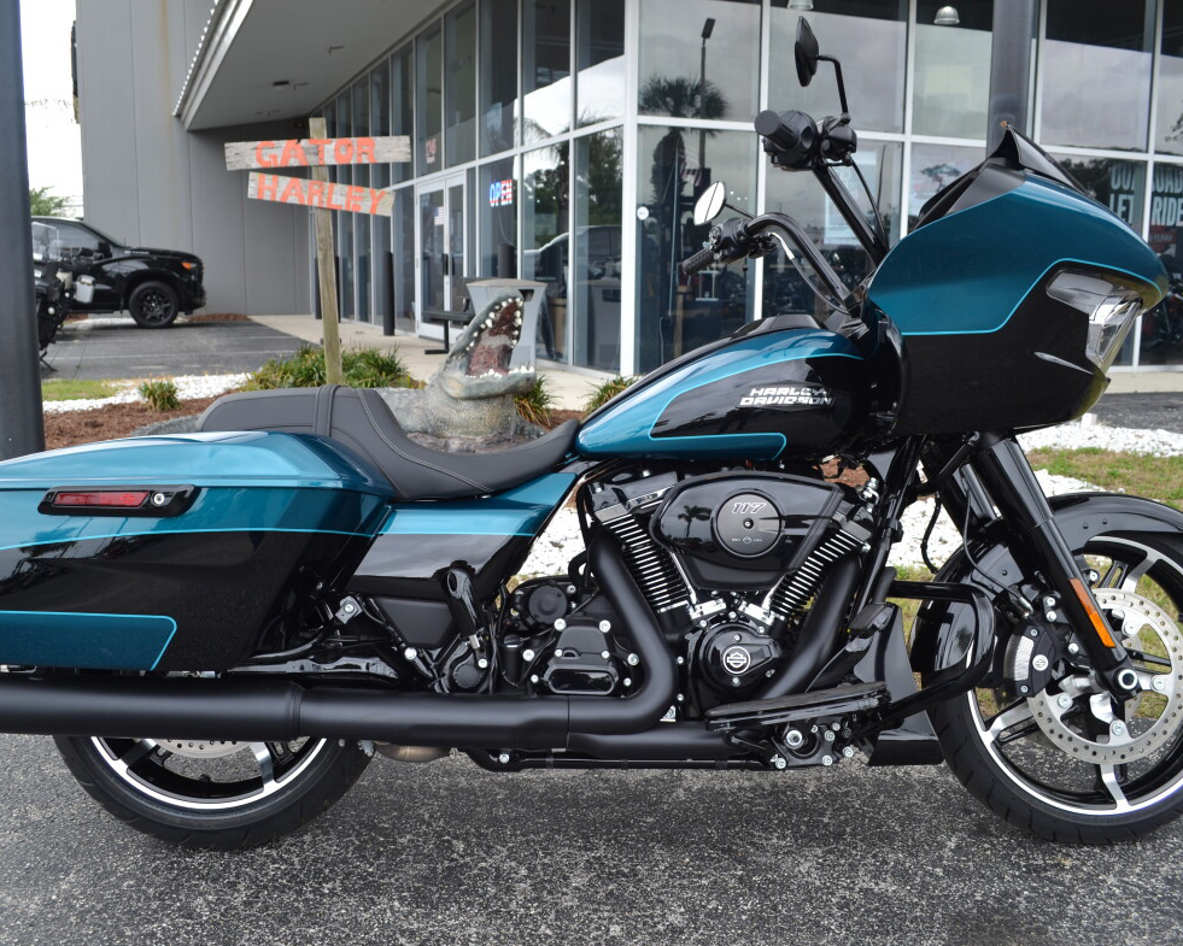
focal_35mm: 31
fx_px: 1085
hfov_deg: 57.2
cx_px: 584
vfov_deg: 47.1
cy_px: 476
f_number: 5.6
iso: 100
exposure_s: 1/125
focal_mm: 18
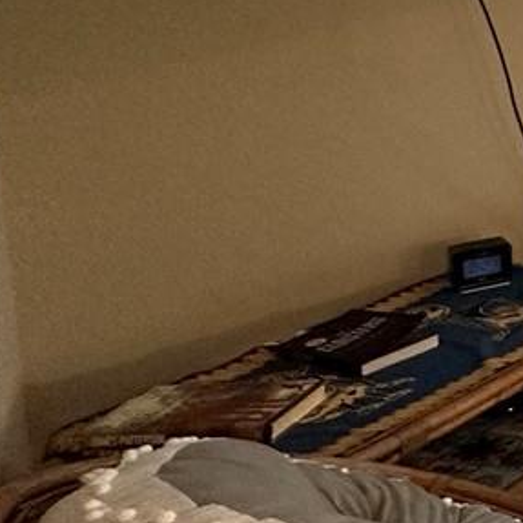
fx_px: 1179
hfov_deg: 12.8
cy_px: -24
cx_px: 1445
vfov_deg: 23.7
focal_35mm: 69
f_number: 2.2
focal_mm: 2.22
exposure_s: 1/120
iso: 200
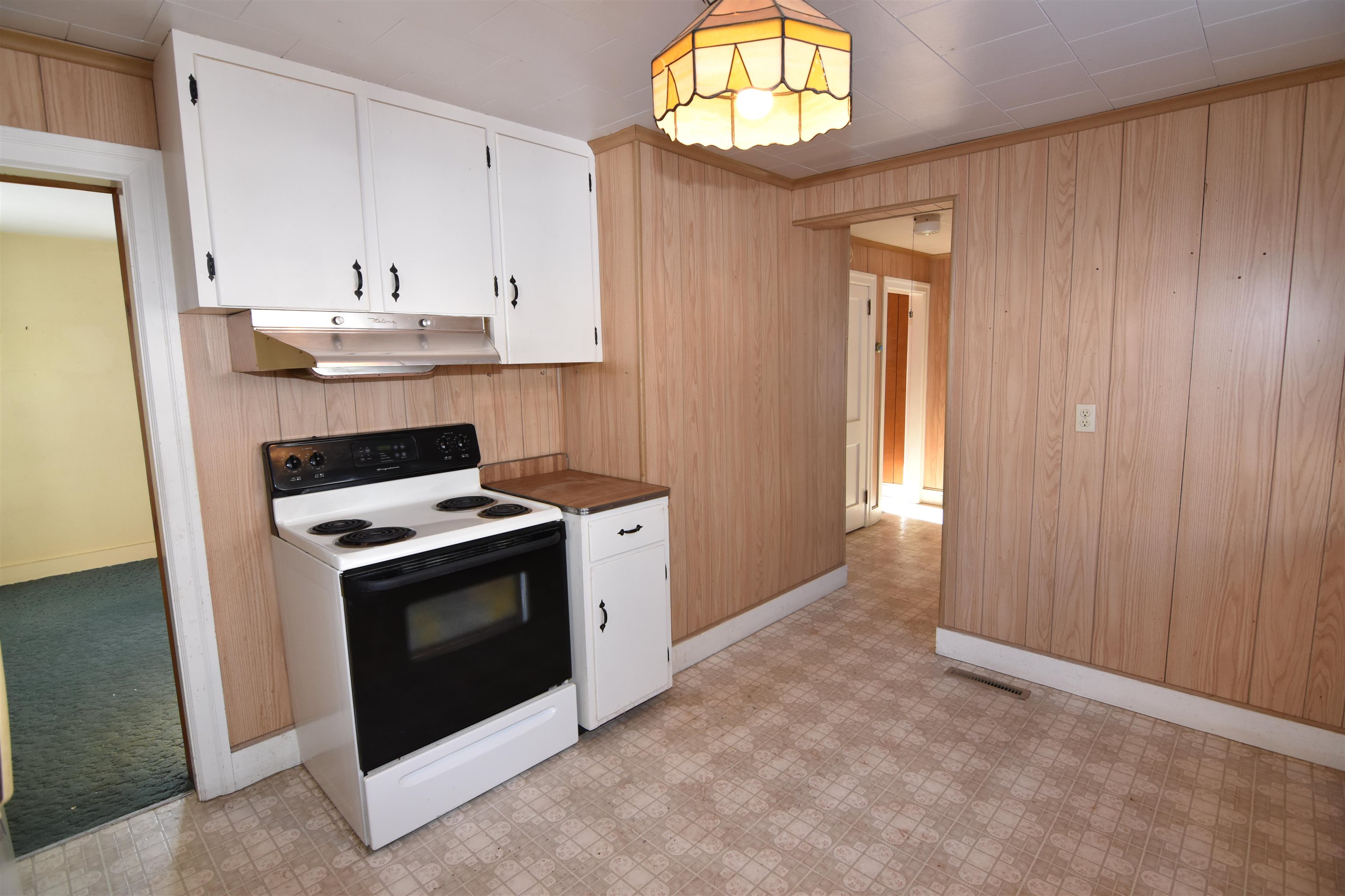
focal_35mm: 16
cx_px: 672
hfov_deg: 95.0
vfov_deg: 72.1
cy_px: 448
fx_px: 616
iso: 800
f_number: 5.6
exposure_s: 1/125
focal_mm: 11
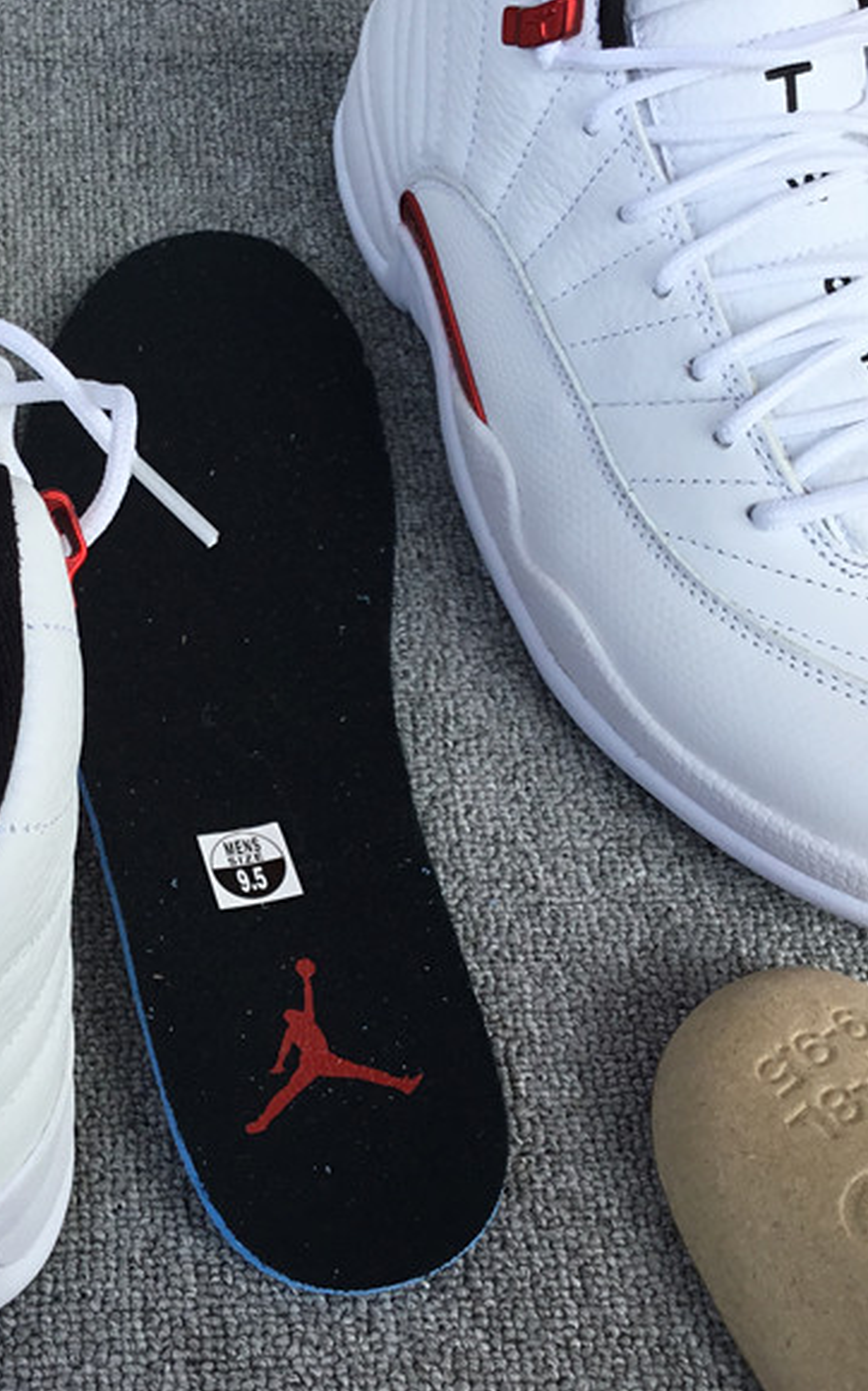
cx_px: 67
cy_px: 630
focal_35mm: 51
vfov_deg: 39.5
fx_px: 1932
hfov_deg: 24.5
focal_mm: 3.3
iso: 25
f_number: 2.4
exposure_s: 1/394
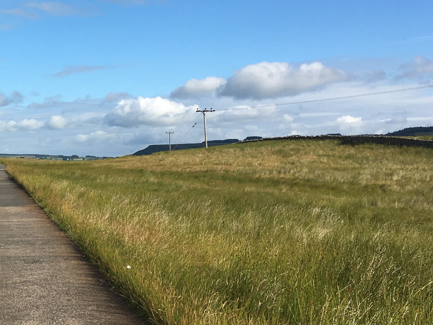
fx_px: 775
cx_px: -11
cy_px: 79
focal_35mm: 62
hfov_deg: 29.0
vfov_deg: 23.4
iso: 25
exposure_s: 1/1972
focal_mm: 4.15
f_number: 2.2
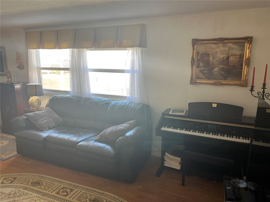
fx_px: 203
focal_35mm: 26
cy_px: 101
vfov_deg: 53.1
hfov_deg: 67.3
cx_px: 135
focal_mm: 5.1
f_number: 1.6
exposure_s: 1/120
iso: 64
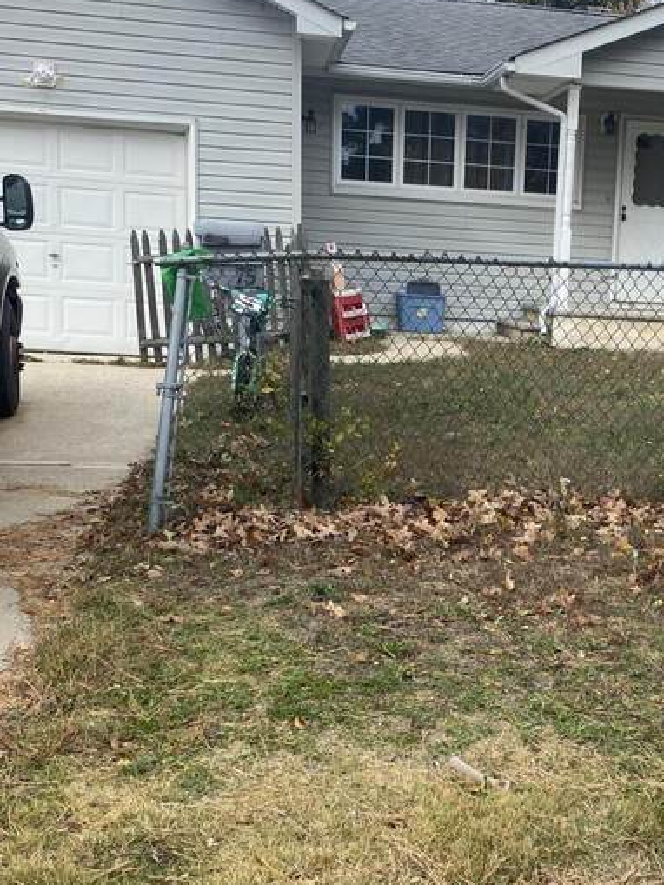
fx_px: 1253
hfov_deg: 29.0
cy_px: 588
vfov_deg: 38.5
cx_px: 542
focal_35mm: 49
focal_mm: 4.25
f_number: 1.8
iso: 32
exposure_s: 1/1287
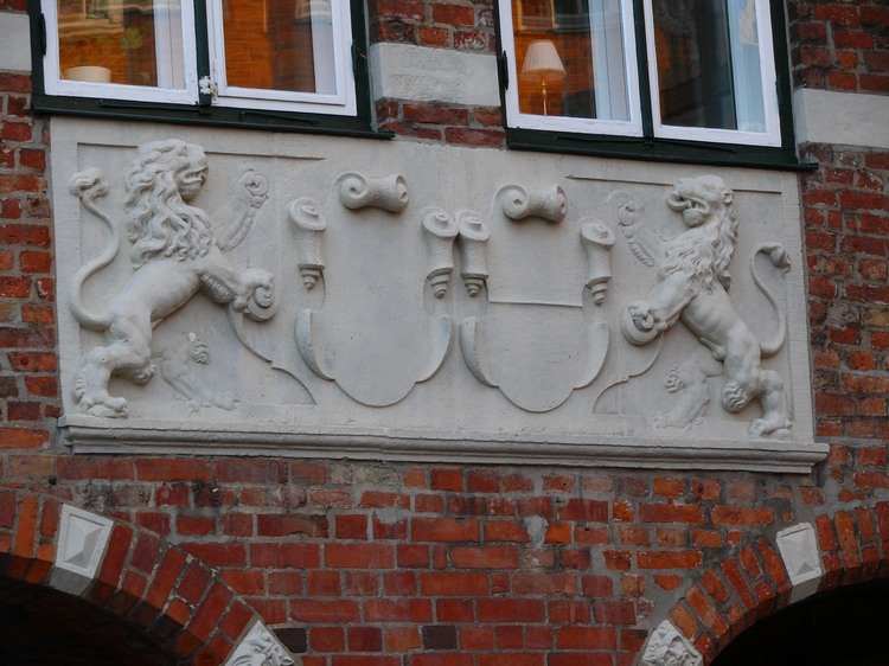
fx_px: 3646
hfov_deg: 13.9
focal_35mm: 142
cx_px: 444
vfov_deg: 10.4
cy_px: 333
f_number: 3.6
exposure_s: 1/100
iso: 100
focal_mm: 30.1
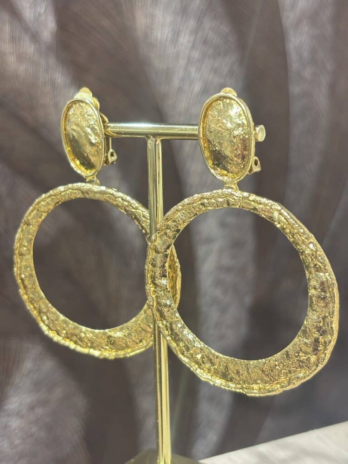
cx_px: 174
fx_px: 697
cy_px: 232
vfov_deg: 36.8
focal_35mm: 52
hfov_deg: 28.0
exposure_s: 1/50
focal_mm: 5.96
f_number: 1.6
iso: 64
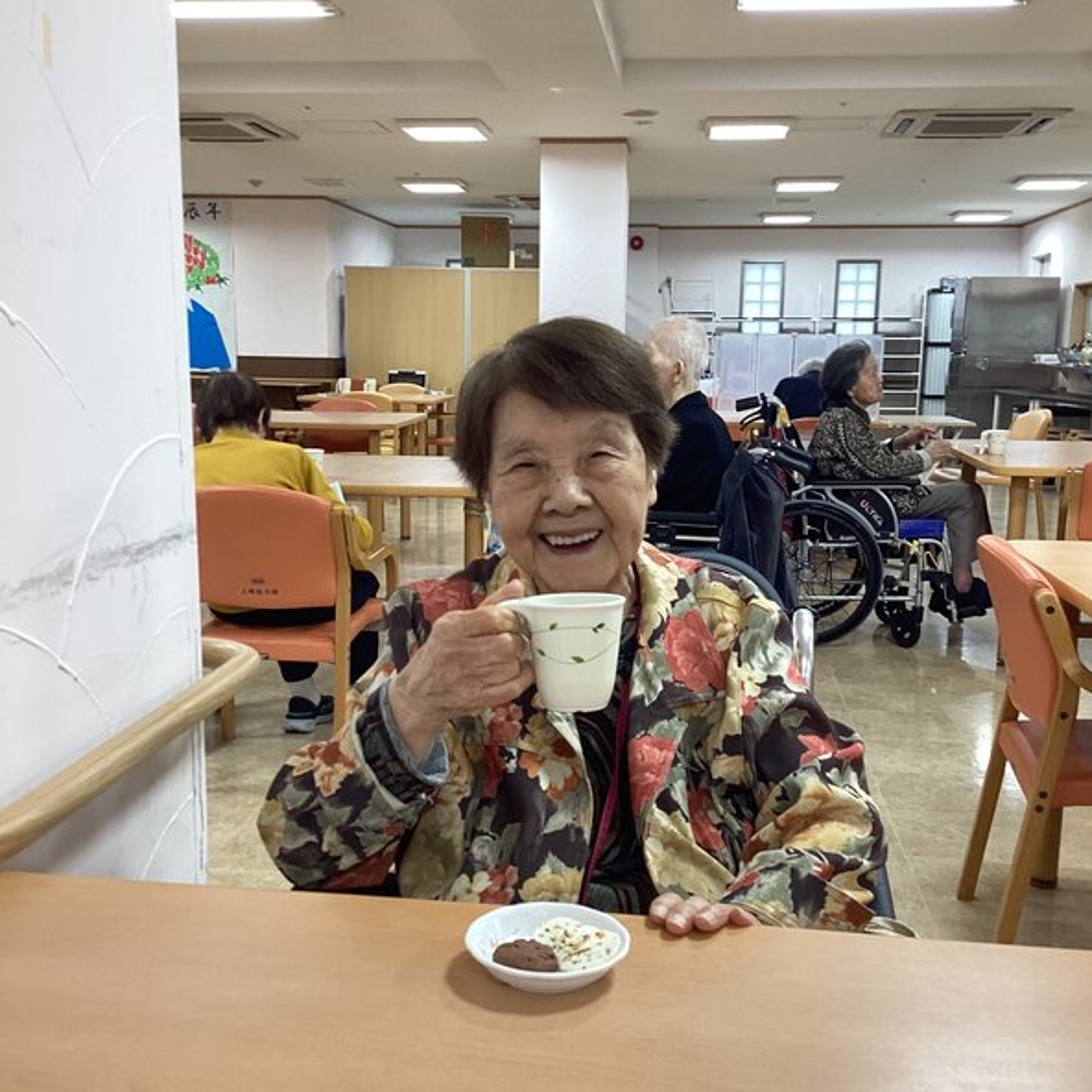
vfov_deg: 44.9
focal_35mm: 37
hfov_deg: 44.9
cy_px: 592
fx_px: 1321
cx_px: 552
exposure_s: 1/50
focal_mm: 3.3
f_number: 2.4
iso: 64
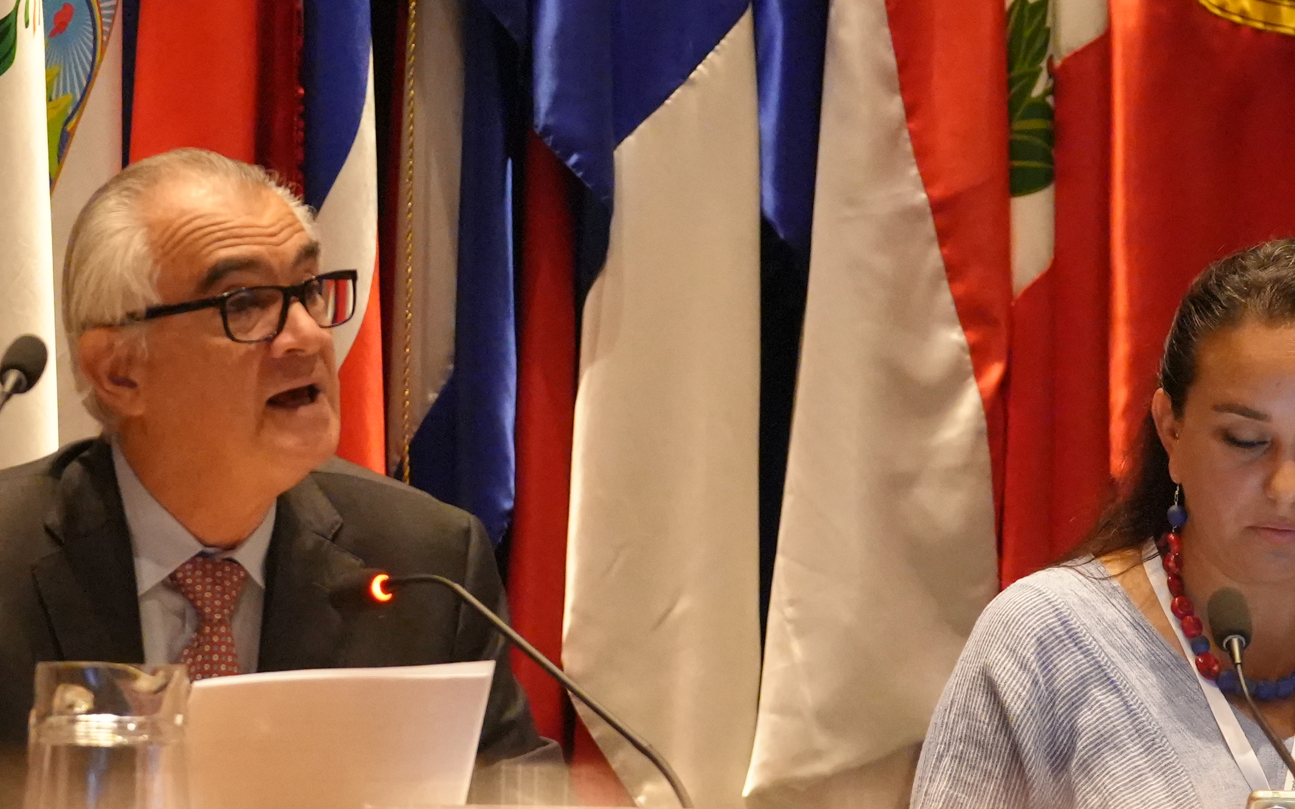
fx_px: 10481
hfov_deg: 7.1
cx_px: 199
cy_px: 312
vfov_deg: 4.4
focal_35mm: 297
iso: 10000
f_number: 4
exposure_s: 1/160
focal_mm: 101
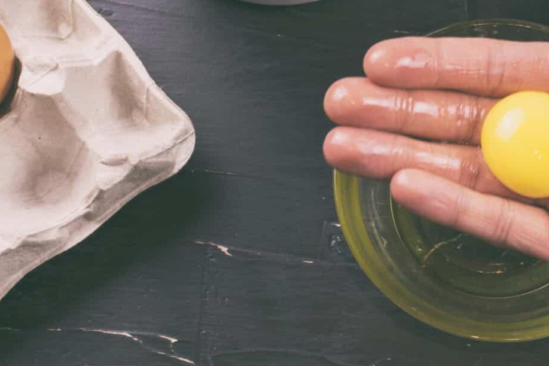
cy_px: 44
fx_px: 1786
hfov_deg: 17.4
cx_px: 358
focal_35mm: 117
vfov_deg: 11.6
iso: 100
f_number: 9
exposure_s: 1/8
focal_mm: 35
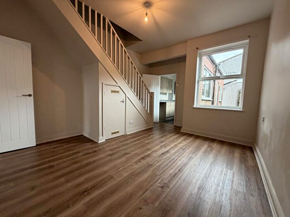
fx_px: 117
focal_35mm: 14
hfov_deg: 102.1
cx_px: 145
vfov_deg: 85.7
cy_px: 108
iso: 200
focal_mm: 2.22
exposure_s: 1/121
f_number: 2.2
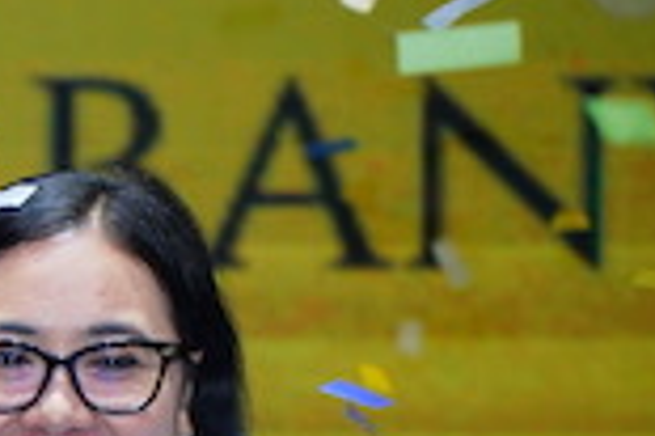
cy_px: 813
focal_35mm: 363
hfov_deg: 5.6
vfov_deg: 3.7
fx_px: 6598
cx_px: -575
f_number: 2.8
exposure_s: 1/200
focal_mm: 75
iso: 800
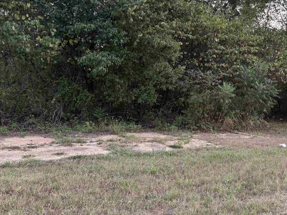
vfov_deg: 32.0
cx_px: 248
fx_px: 373
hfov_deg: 39.6
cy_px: 79
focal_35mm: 45
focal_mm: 5.96
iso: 80
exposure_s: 1/242
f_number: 1.6
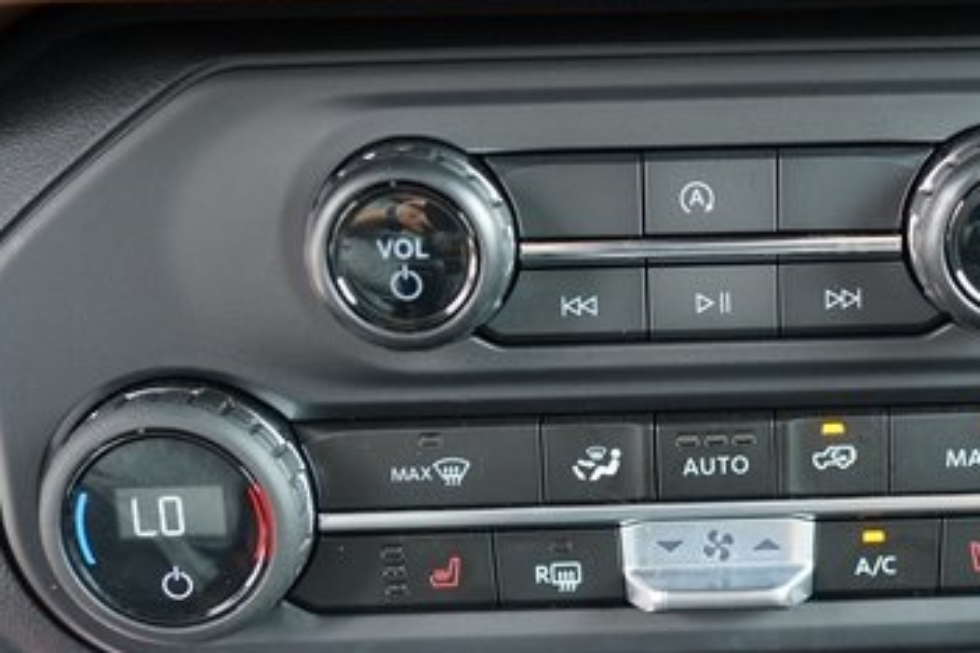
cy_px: 403
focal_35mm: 62
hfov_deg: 31.8
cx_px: 734
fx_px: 1688
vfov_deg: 21.9
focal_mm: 34
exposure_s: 1/60
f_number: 4
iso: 800
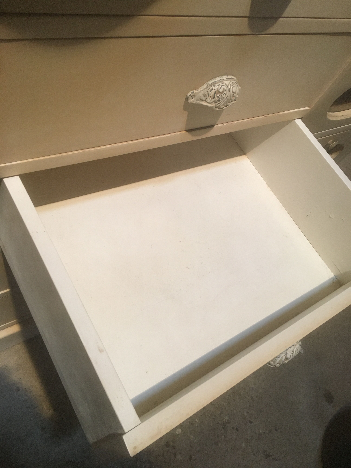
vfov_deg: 61.7
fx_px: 392
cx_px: 176
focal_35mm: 29
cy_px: 234
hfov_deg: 48.2
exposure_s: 1/33
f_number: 2.2
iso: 200
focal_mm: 4.15
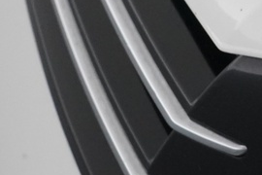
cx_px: 460
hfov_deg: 10.8
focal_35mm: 180
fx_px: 1310
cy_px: -33
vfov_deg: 7.6
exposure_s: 1/60
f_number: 8
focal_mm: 30
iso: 4000
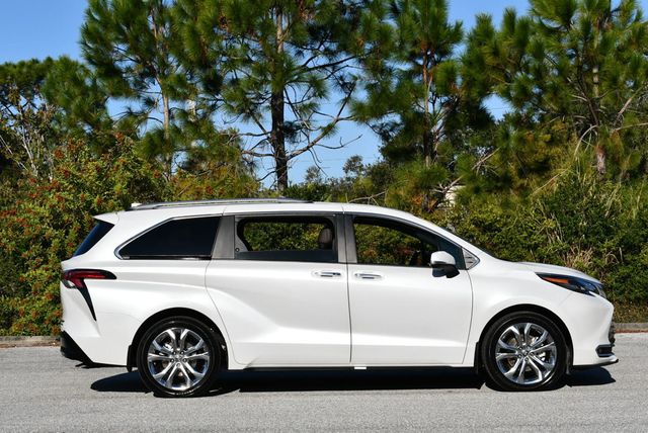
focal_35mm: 76
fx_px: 1369
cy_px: 216
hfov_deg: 26.6
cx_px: 324
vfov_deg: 18.0
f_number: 10
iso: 100
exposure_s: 1/400
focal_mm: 38
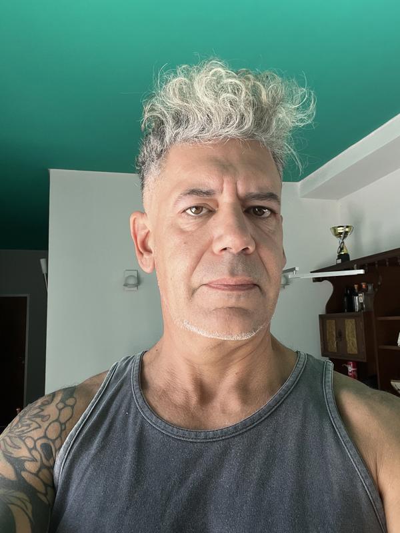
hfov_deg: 46.8
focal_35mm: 30
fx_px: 462
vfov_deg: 60.0
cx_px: 200
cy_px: 266
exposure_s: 1/121
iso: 64
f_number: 2.2
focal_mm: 2.71
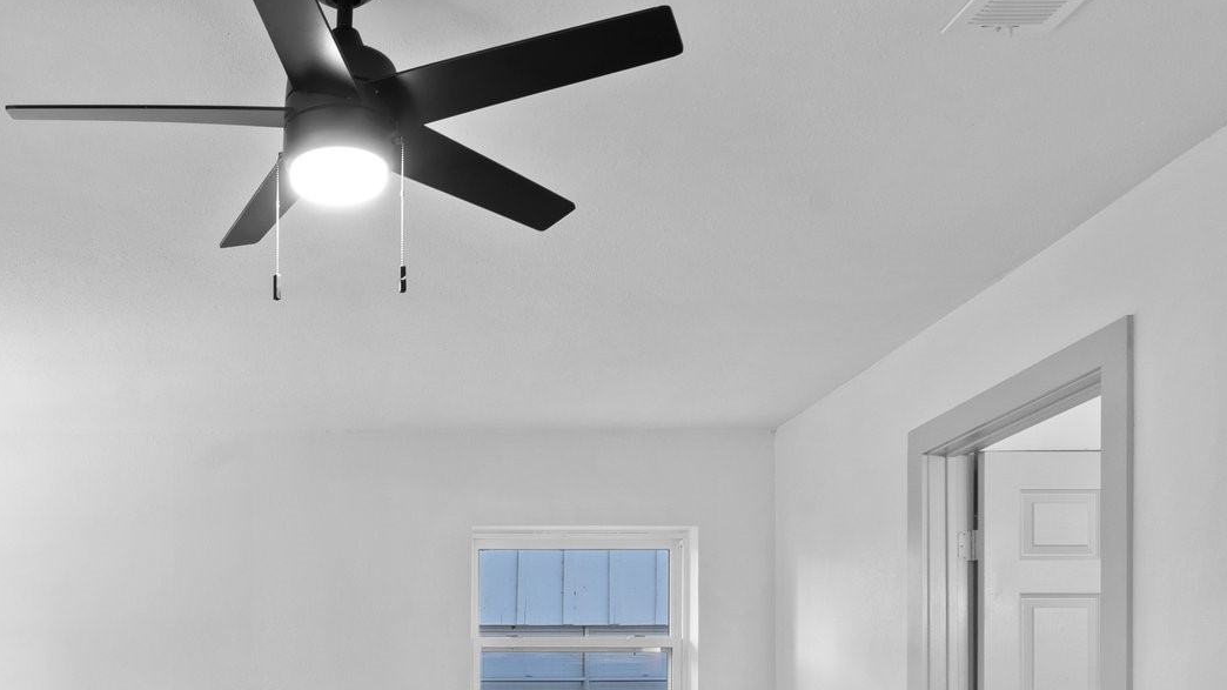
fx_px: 1204
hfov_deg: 52.8
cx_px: 391
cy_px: 778
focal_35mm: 37
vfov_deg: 28.7
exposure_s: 1
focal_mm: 18
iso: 160
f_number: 9
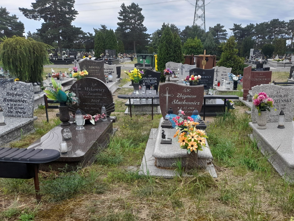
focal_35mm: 30
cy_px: 127
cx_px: 175
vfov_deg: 46.7
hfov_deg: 59.5
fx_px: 255
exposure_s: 1/322
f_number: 2
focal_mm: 4.6
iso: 20
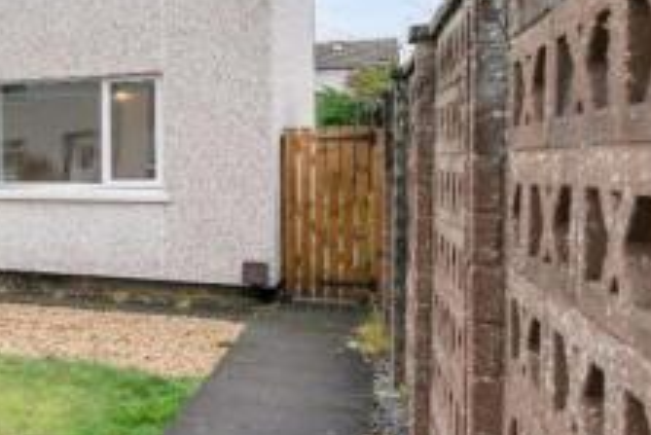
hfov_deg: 30.7
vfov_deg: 28.7
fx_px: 850
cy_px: 226
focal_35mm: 47
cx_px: -235
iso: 200
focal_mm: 16
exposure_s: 1/60
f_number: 5
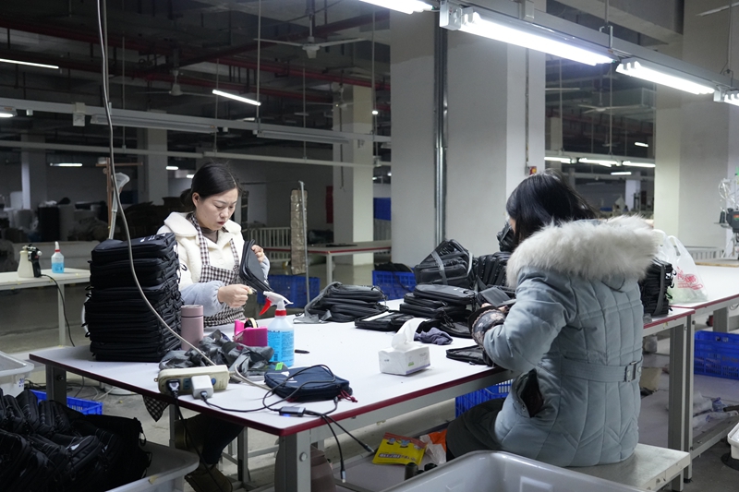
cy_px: 246
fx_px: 698
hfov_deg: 55.8
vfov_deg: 38.9
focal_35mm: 34
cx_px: 370
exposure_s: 1/250
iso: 5000
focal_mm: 34
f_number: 4
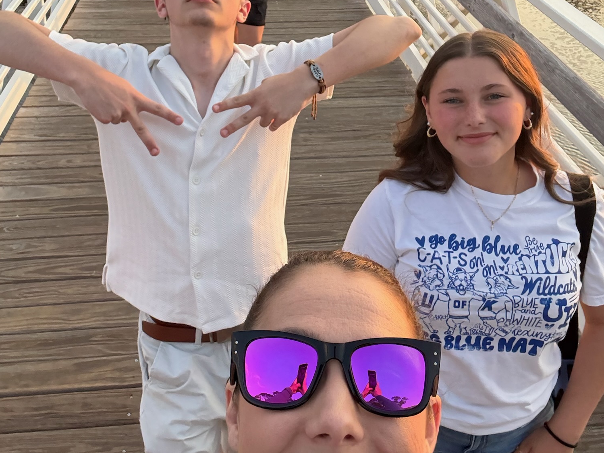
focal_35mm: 41
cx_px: 301
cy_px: 98
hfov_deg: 45.8
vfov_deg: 34.2
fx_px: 715
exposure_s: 1/206
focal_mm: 2.69
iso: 40
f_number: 1.9
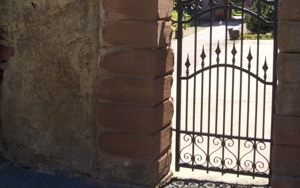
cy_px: 37
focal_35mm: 53
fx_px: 433
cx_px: 188
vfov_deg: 24.0
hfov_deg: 37.9
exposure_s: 1/160
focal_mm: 5.8
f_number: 4.3
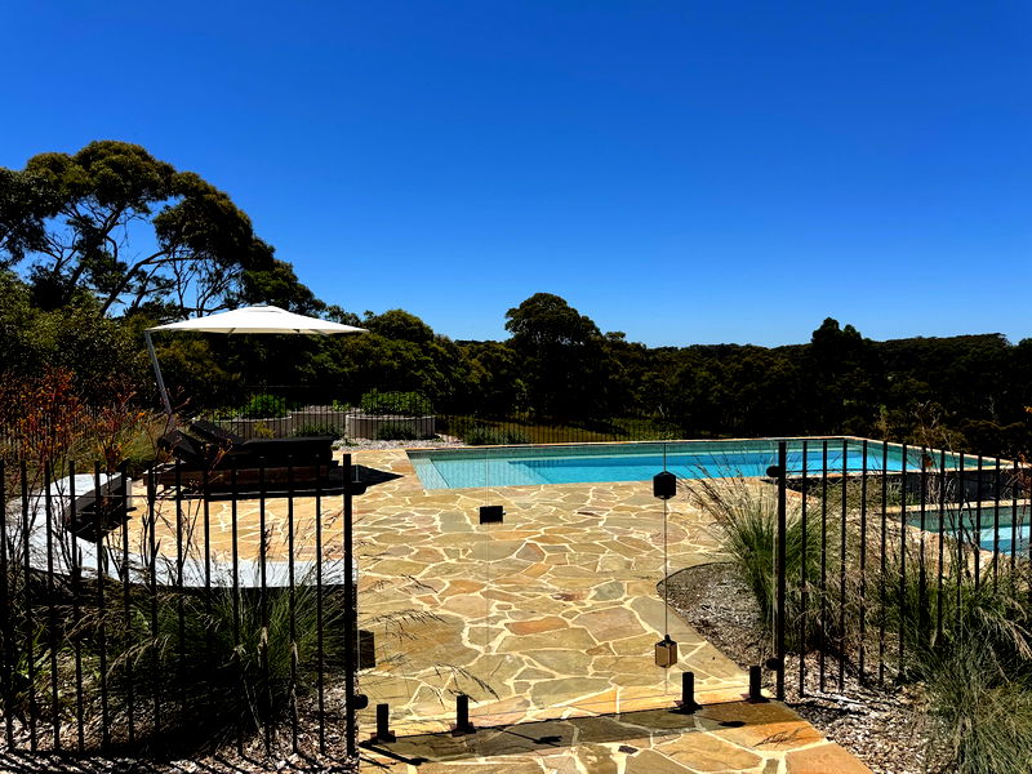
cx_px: 516
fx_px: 716
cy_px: 387
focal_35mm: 24
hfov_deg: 71.6
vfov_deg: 56.8
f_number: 1.78
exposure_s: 1/7937
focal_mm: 6.76
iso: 80
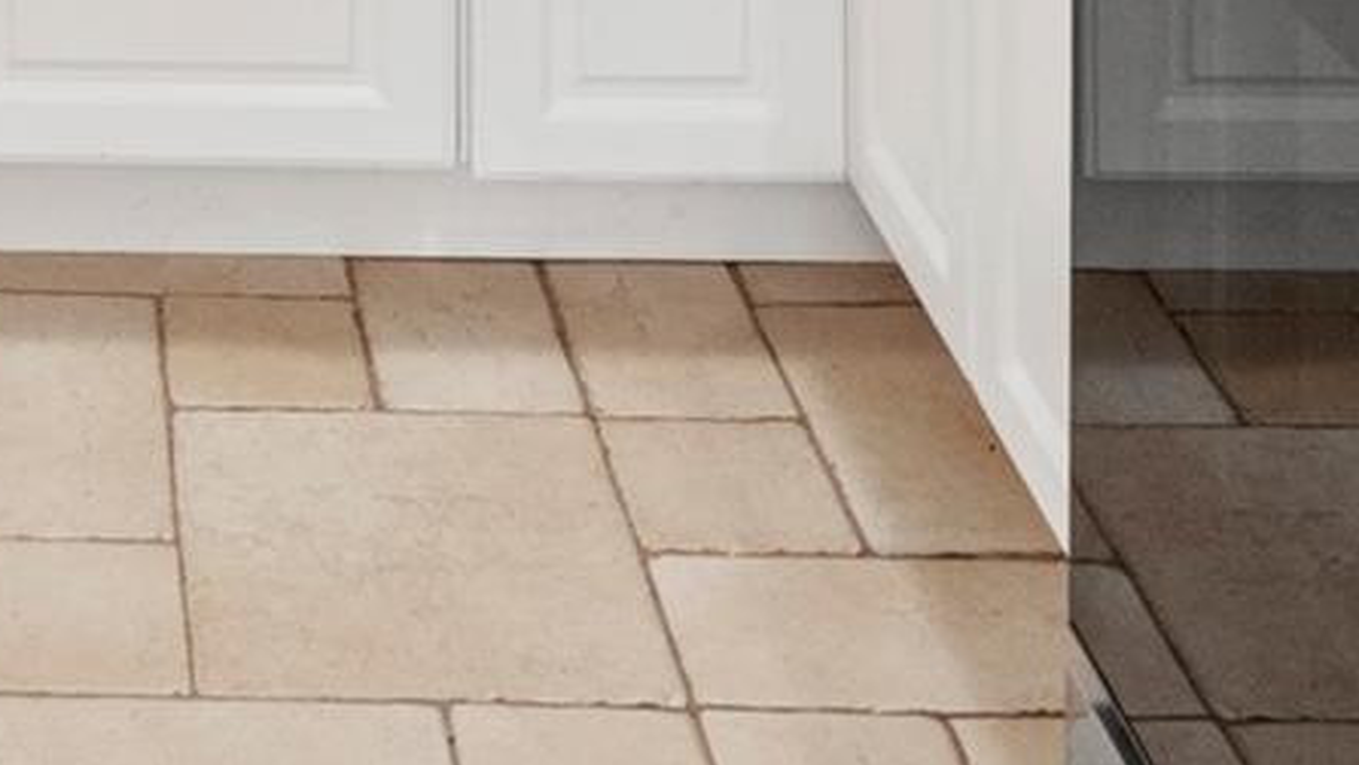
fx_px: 2775
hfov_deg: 26.1
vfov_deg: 11.9
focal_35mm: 77
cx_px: 3
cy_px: -1196
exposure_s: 1/10
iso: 640
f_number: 5.6
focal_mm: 16
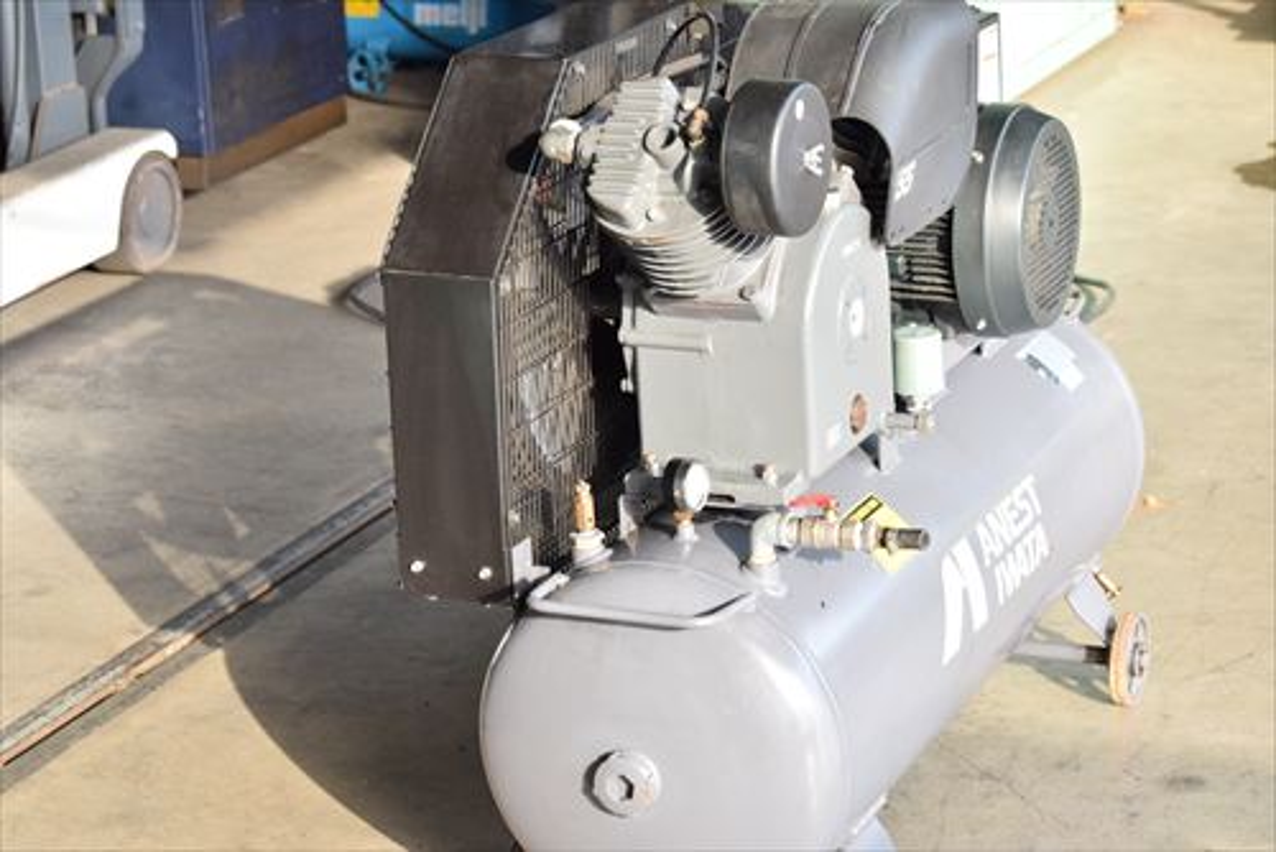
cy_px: 426
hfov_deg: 24.6
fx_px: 2926
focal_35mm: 82
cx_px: 638
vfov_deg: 16.6
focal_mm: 55
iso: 1250
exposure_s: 1/320
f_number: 6.3
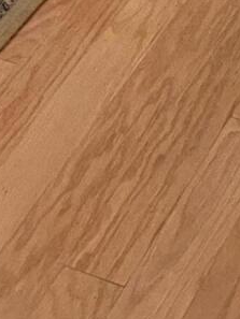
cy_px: -681
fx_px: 1617
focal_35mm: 175
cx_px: -17
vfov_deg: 8.9
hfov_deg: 8.4
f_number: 1.8
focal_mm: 4.25
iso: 125
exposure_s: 1/60
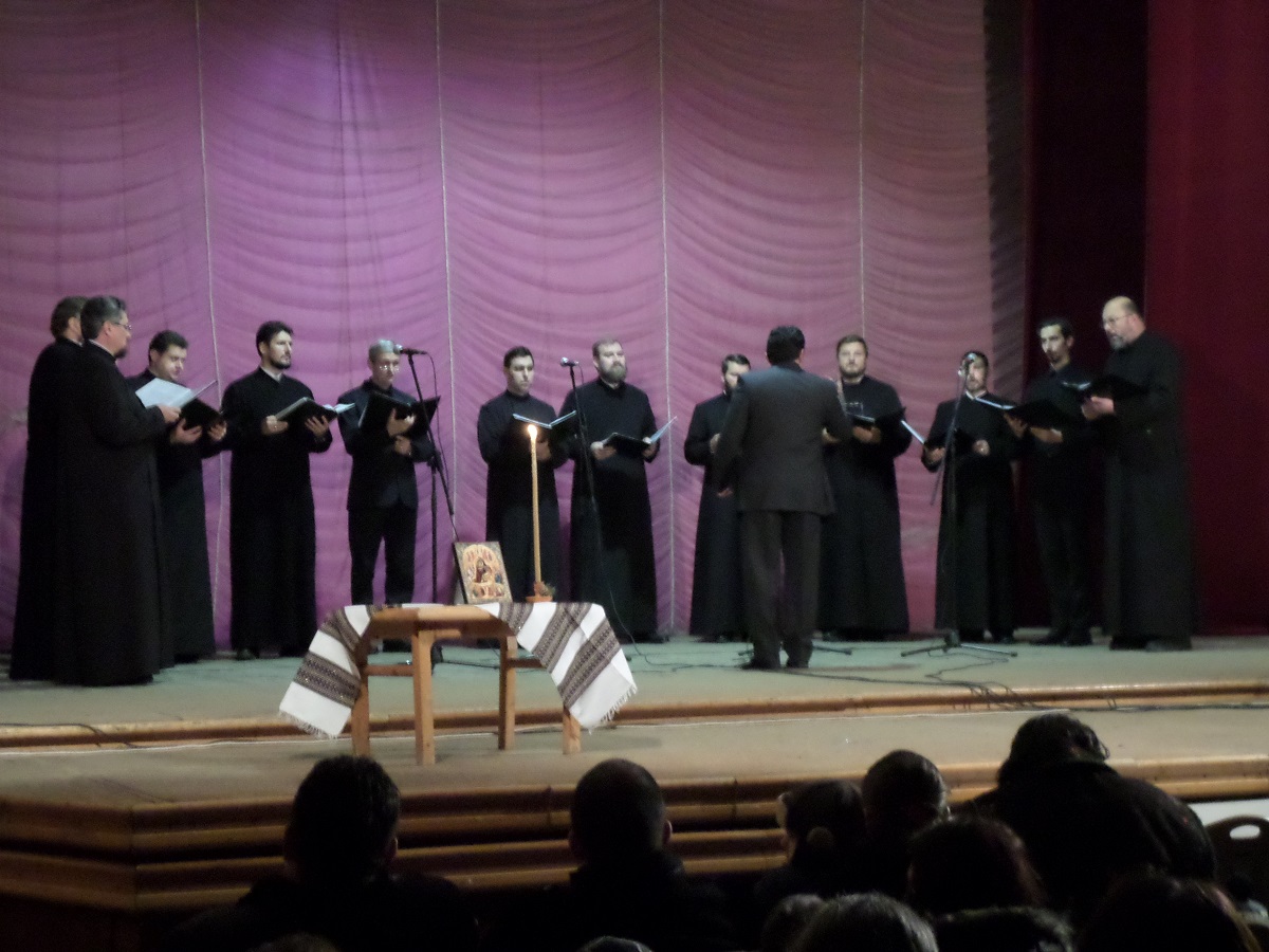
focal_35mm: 67
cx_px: 634
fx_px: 2456
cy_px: 476
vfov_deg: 21.9
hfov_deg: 29.0
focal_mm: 12
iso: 640
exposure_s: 1/8
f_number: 4.1
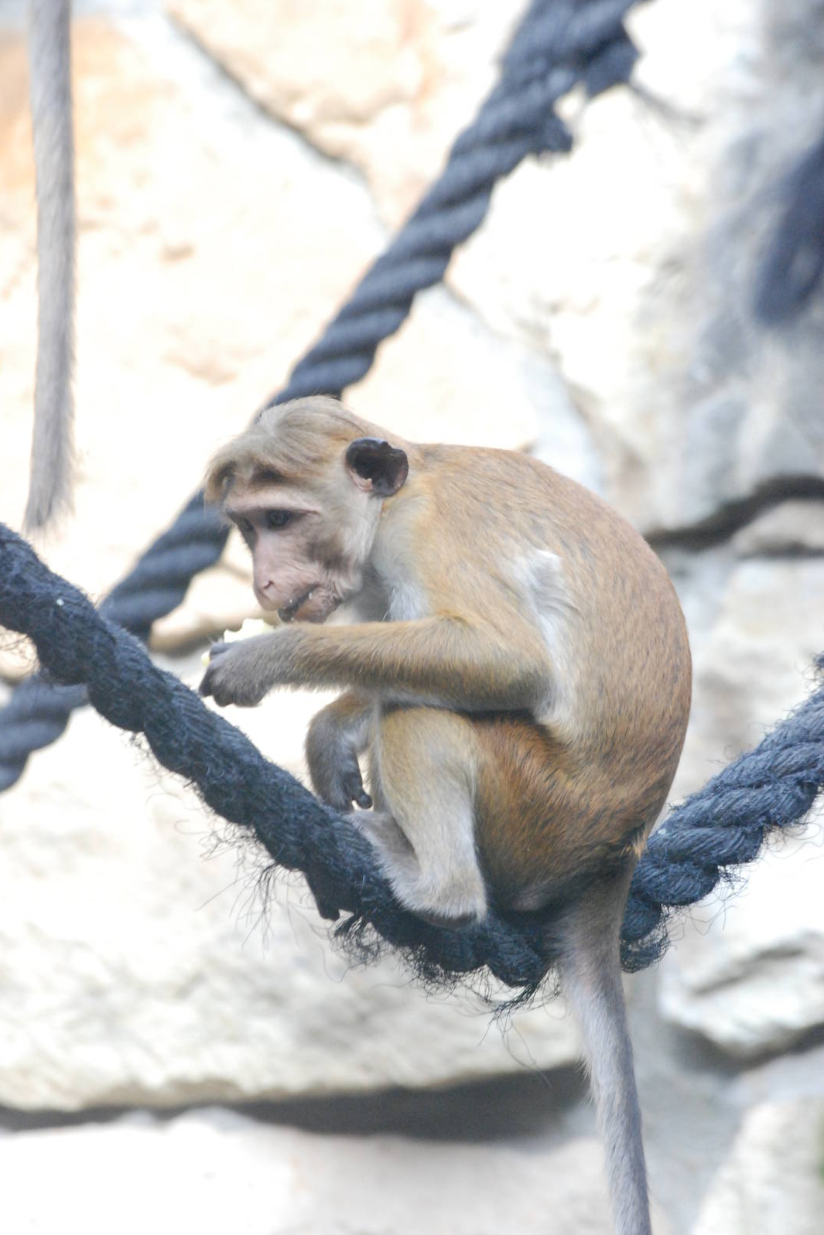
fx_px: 11361
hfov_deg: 4.2
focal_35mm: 331
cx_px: 411
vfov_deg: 6.2
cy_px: 617
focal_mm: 220
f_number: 10
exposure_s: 1/160
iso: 1600
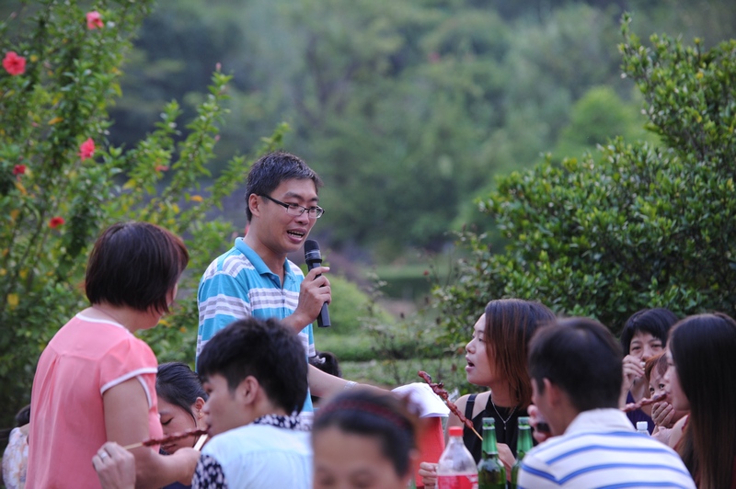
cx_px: 368
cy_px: 244
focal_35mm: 135
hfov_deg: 15.2
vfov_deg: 10.1
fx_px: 2758
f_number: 3.5
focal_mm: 135
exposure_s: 1/125
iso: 800
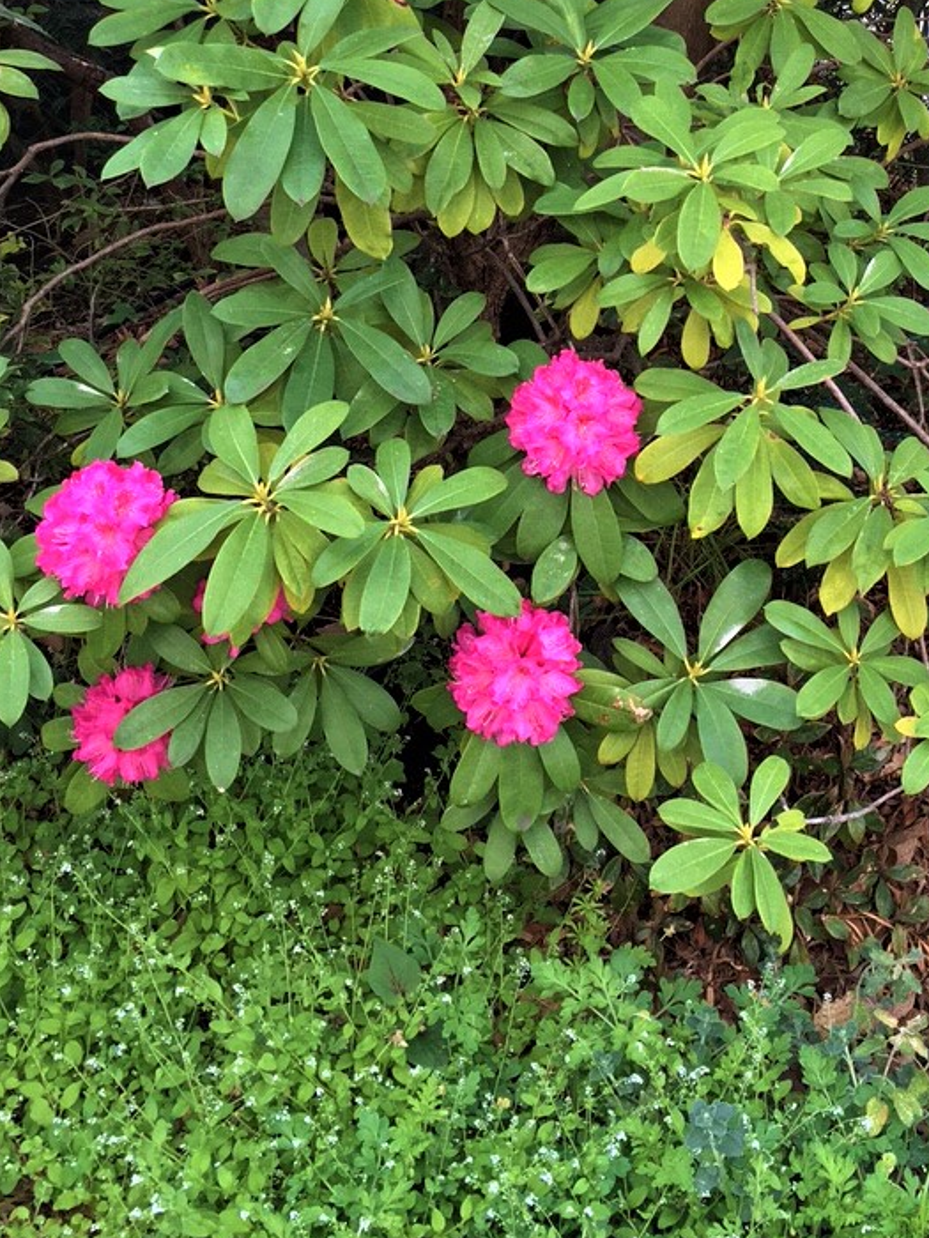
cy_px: 172
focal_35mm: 53
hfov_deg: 27.3
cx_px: 644
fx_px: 1897
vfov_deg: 34.5
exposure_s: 1/120
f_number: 2.2
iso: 40
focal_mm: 4.15
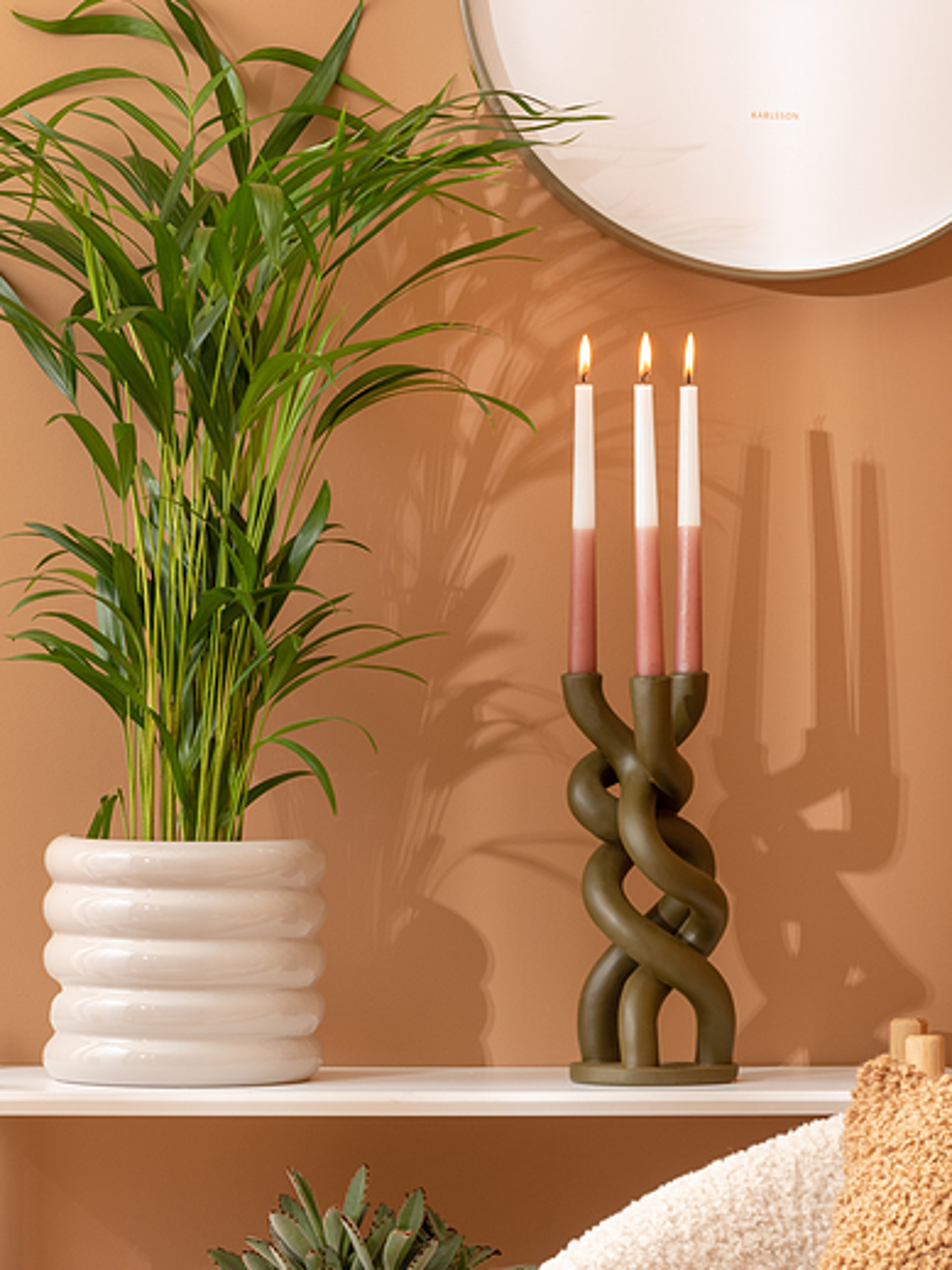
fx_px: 7667
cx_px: 660
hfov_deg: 7.1
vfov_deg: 9.5
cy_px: 410
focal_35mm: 209
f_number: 11
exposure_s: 1/15
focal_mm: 130
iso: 100
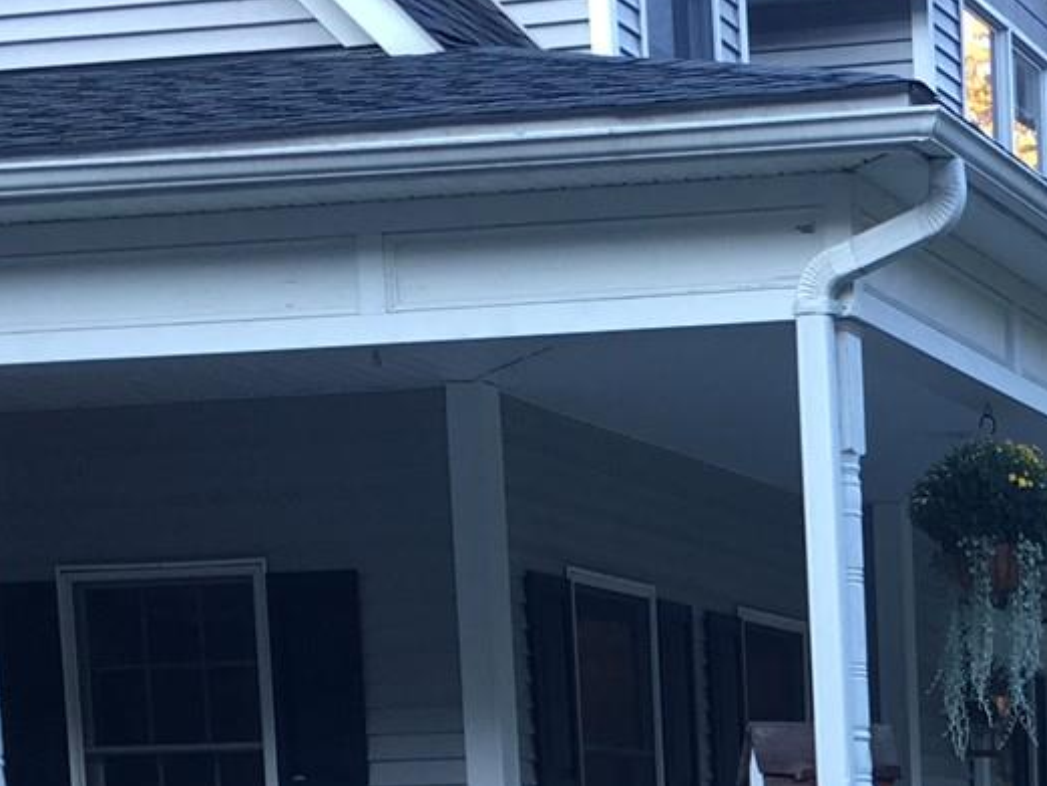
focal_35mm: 114
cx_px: 1282
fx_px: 3449
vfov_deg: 12.1
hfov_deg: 16.5
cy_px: 1361
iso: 25
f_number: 2.2
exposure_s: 1/60
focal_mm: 4.15
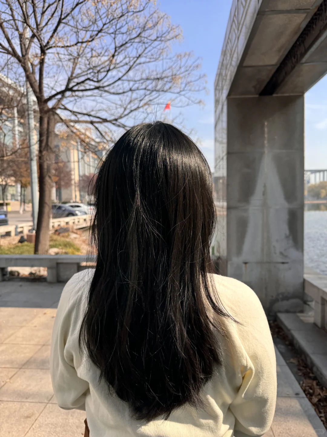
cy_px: 218
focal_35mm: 24
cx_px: 164
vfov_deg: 71.6
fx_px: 302
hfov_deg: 56.8
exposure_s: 1/1818
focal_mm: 6.76
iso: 80
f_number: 1.78
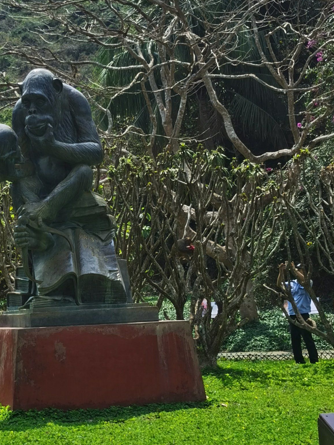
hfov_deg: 18.0
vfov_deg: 24.1
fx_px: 1042
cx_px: 51
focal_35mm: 81
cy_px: 191
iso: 50
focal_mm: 5.56
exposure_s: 1/10000
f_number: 1.6
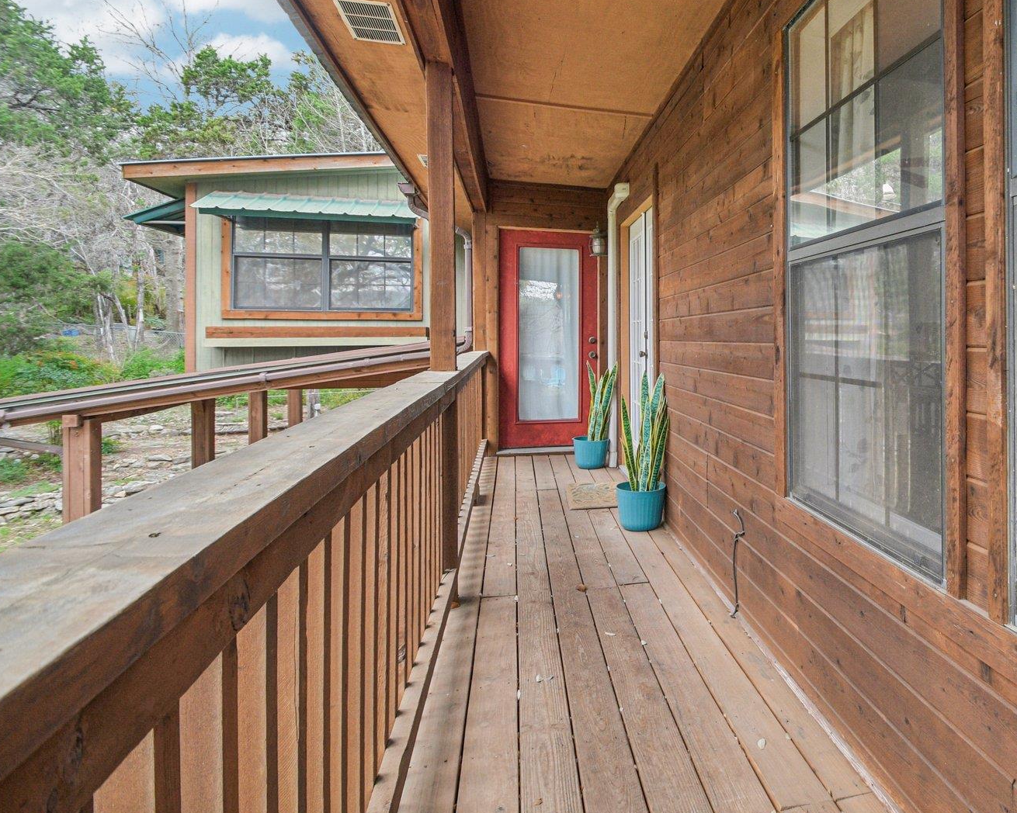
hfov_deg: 70.1
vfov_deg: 62.3
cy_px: 310
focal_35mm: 22
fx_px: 662
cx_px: 762
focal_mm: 10
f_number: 8
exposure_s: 1/25
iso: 400
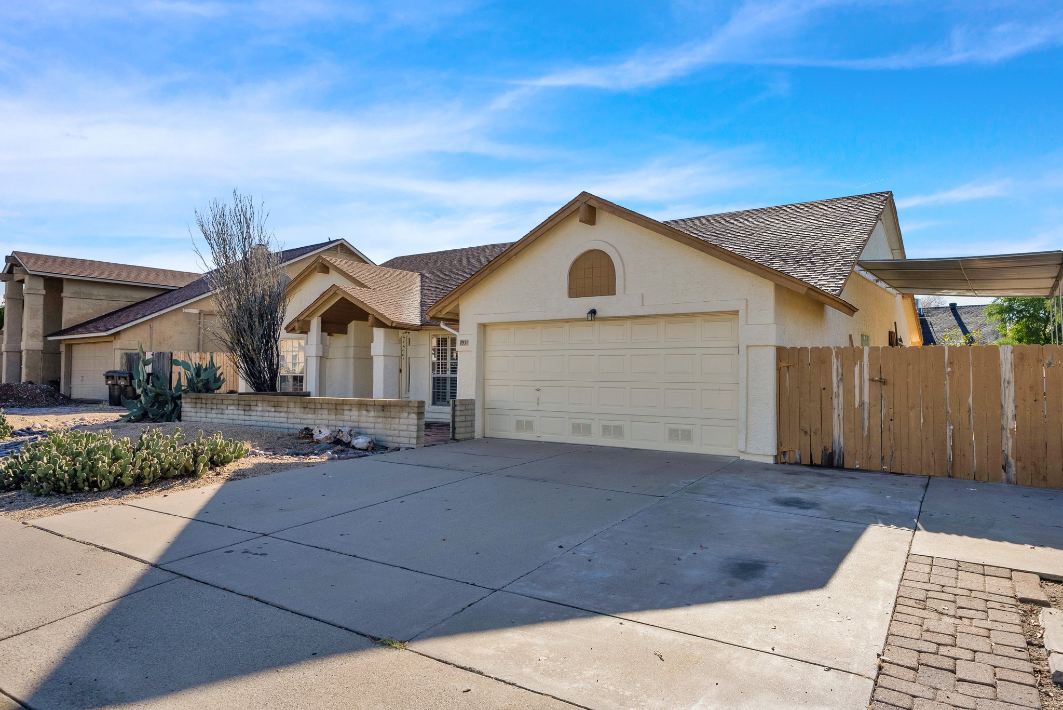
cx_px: 532
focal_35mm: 23
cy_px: 355
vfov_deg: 55.1
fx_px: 679
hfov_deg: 76.1
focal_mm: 23
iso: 320
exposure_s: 1/640
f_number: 7.1
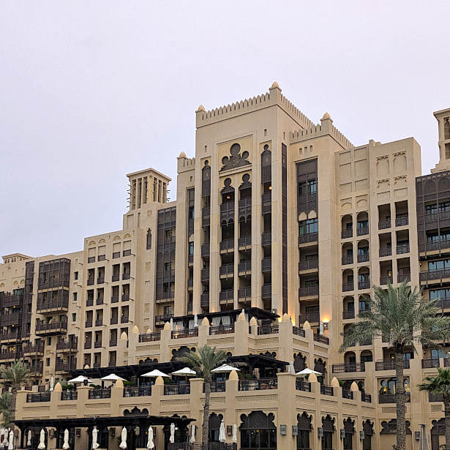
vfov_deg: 36.3
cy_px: 311
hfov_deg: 36.7
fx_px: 677
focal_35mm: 46
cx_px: 252
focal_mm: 5.43
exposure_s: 1/100
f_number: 1.89
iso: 98
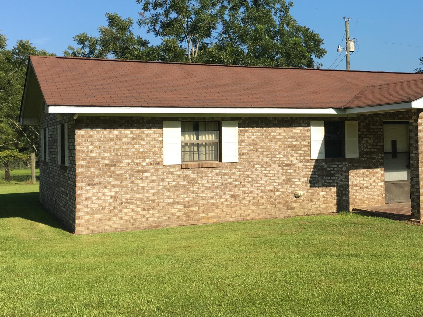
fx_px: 586
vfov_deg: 30.1
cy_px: 120
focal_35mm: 48
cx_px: 300
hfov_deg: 38.9
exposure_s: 1/1241
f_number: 2.2
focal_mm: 4.15
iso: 25
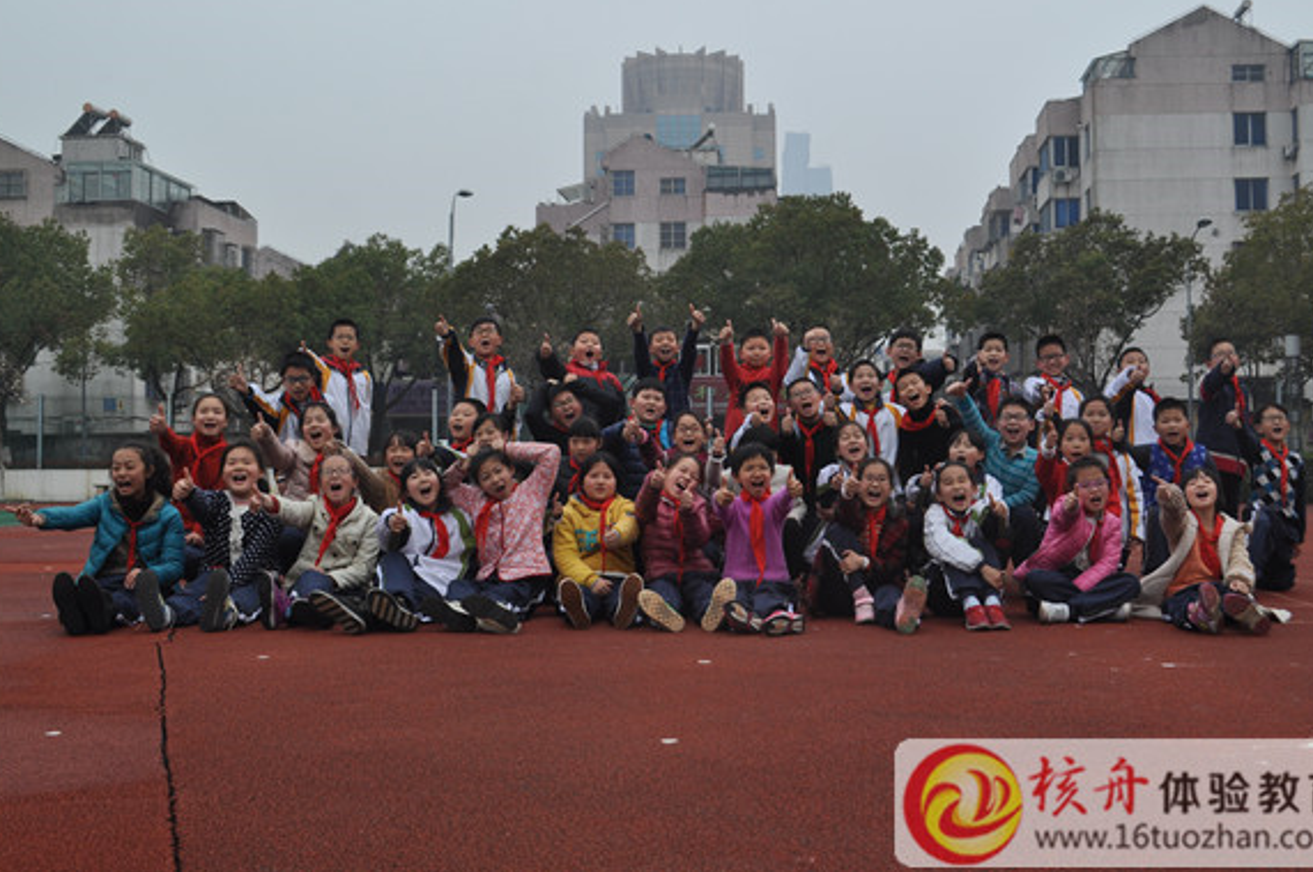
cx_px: 674
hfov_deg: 47.5
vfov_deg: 32.5
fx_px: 1493
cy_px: 426
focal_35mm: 41
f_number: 7.1
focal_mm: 26
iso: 200
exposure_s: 1/200
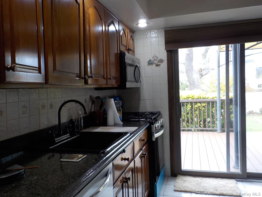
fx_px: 227
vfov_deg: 46.8
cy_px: 98
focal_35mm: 30
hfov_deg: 60.0
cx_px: 131
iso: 125
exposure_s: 1/30
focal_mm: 4.1
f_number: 3.3
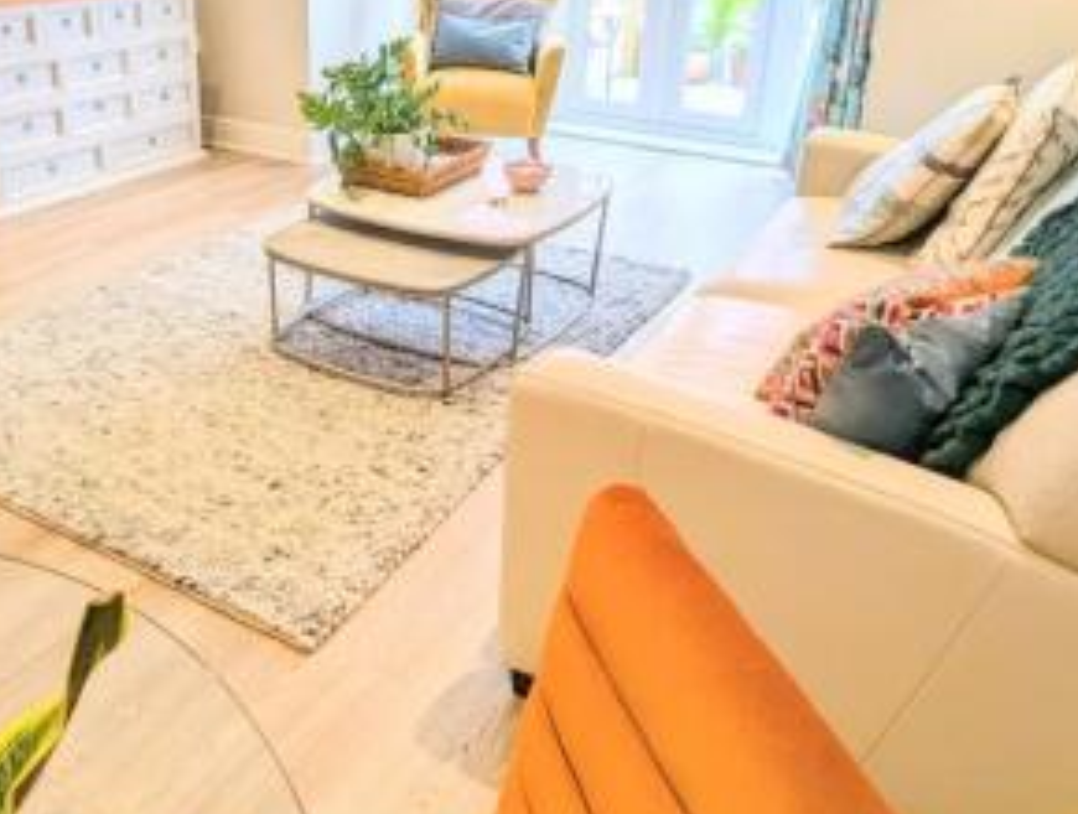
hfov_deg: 55.8
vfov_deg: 43.3
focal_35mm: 32
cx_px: 387
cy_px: 236
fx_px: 999
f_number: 2.2
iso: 128
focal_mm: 2.35
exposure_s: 1/100
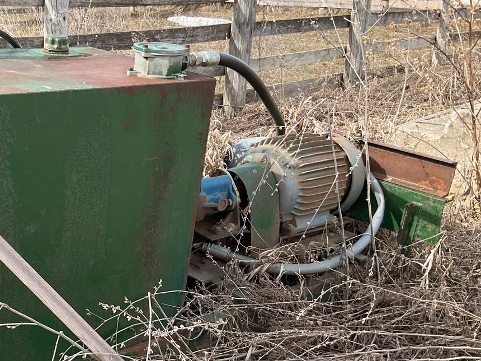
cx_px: 92
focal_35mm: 51
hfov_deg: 36.2
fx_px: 709
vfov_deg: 28.3
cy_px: 255
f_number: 1.8
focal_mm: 3
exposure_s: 1/562
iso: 25
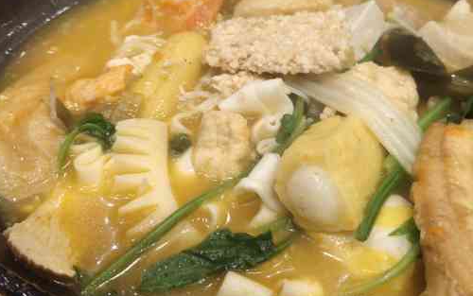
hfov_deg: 46.0
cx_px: 275
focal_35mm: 43
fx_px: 555
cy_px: 117
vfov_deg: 29.8
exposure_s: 1/50
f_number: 1.8
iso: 152
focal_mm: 4.27
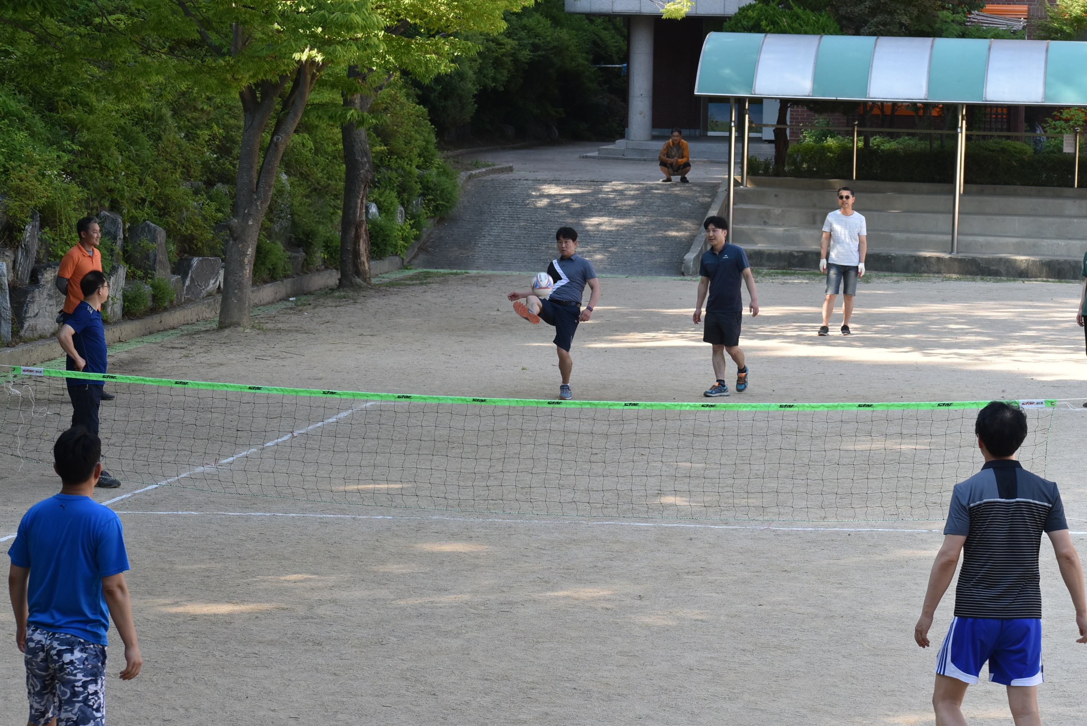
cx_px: 544
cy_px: 363
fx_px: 3173
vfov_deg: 13.1
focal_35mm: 105
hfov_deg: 19.4
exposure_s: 1/250
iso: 360
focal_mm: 70
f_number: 8
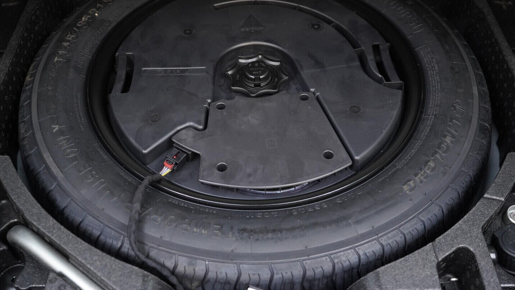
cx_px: 256
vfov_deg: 31.2
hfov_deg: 52.8
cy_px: 129
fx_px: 519
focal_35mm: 38
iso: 800
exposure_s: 1/40
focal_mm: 24
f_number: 2.8
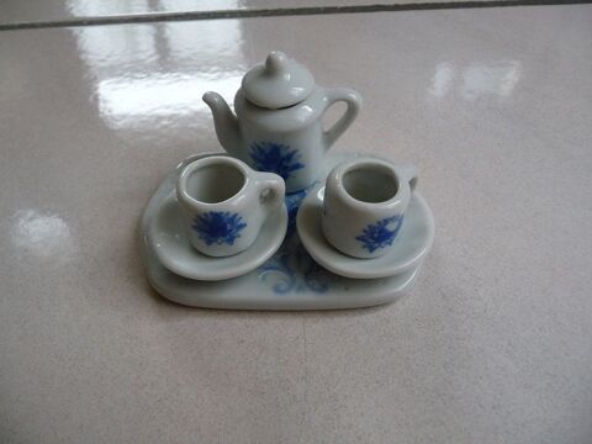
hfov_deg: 60.0
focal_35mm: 30
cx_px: 296
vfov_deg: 46.8
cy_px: 222
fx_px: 513
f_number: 3.4
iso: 250
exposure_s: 1/30
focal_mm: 5
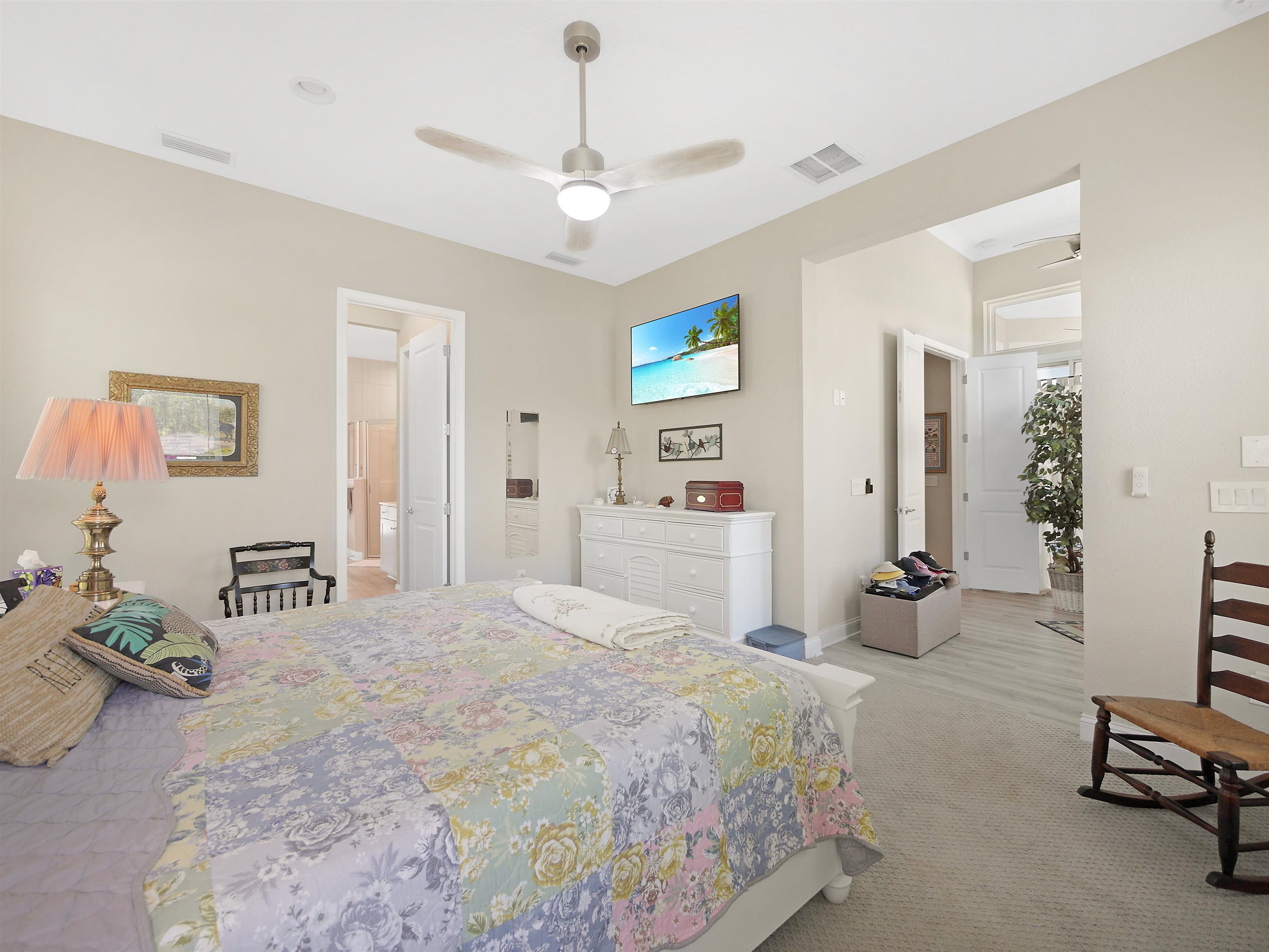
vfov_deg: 85.7
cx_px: 634
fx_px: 513
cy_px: 476
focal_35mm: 14
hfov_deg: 102.1
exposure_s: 1/20
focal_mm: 7
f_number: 4
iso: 400
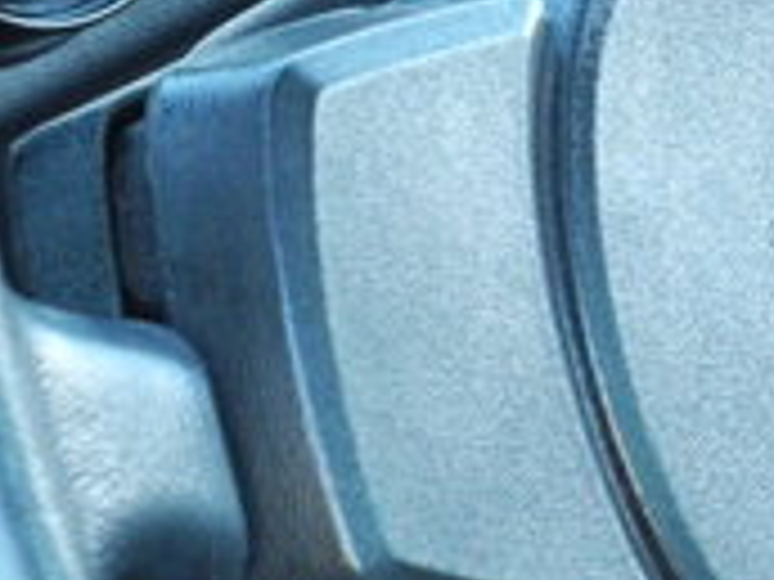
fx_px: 10464
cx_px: 644
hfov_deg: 4.2
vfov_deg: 3.2
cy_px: 288
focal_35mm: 468
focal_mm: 22.5
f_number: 4.5
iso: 400
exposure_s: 1/33.8
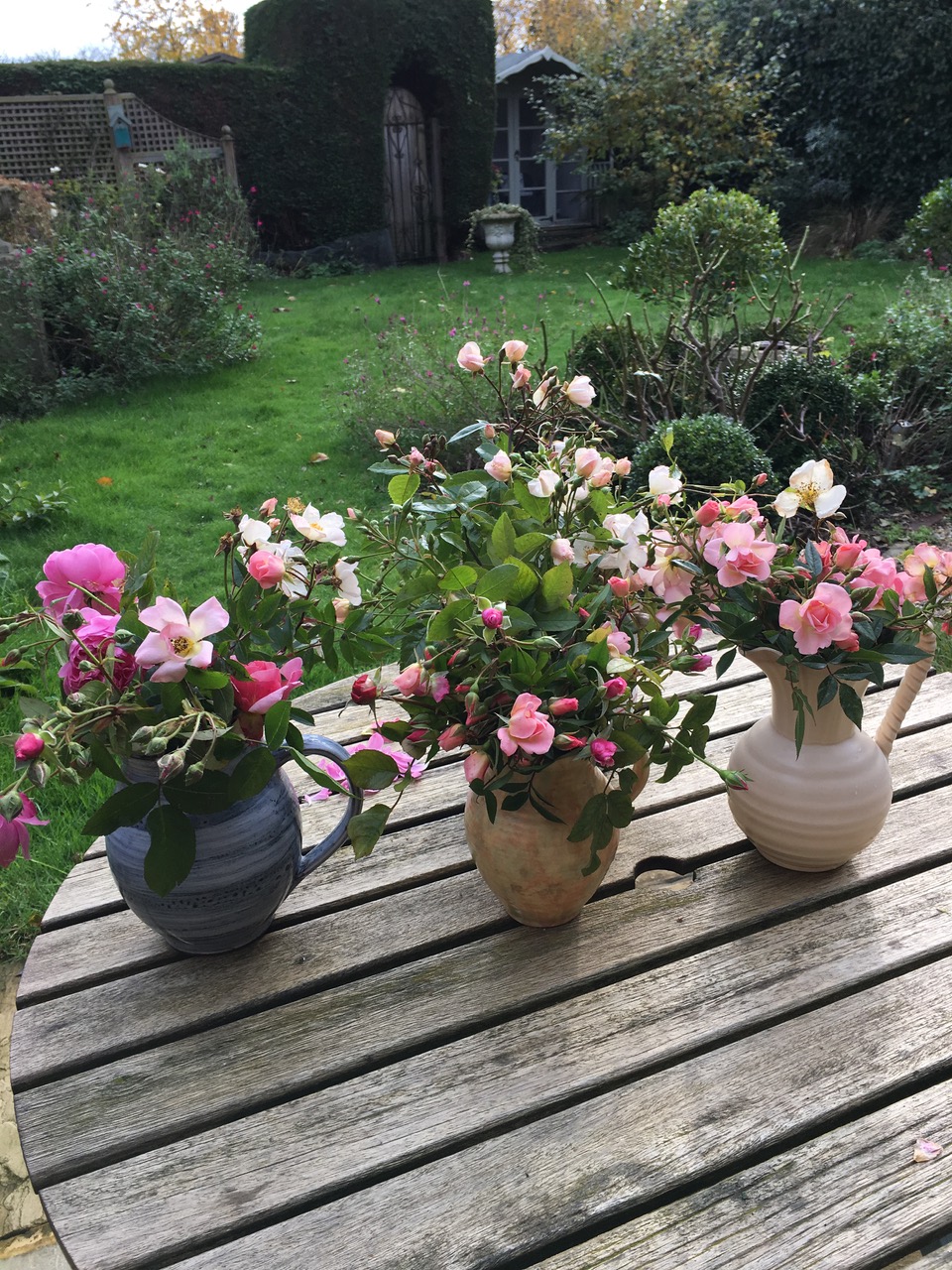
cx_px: 476
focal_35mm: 29
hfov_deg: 48.2
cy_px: 635
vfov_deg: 61.7
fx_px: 1063
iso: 25
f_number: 2.2
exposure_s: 1/295
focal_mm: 4.15
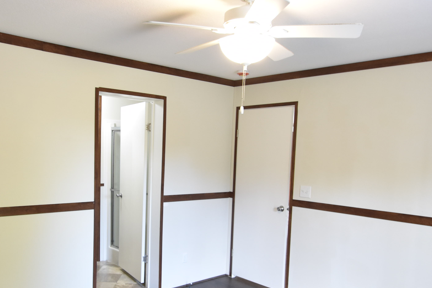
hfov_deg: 58.4
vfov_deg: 40.8
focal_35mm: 32
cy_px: 184
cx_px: 179
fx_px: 384
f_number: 3.5
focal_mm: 10
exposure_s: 1/30
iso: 800
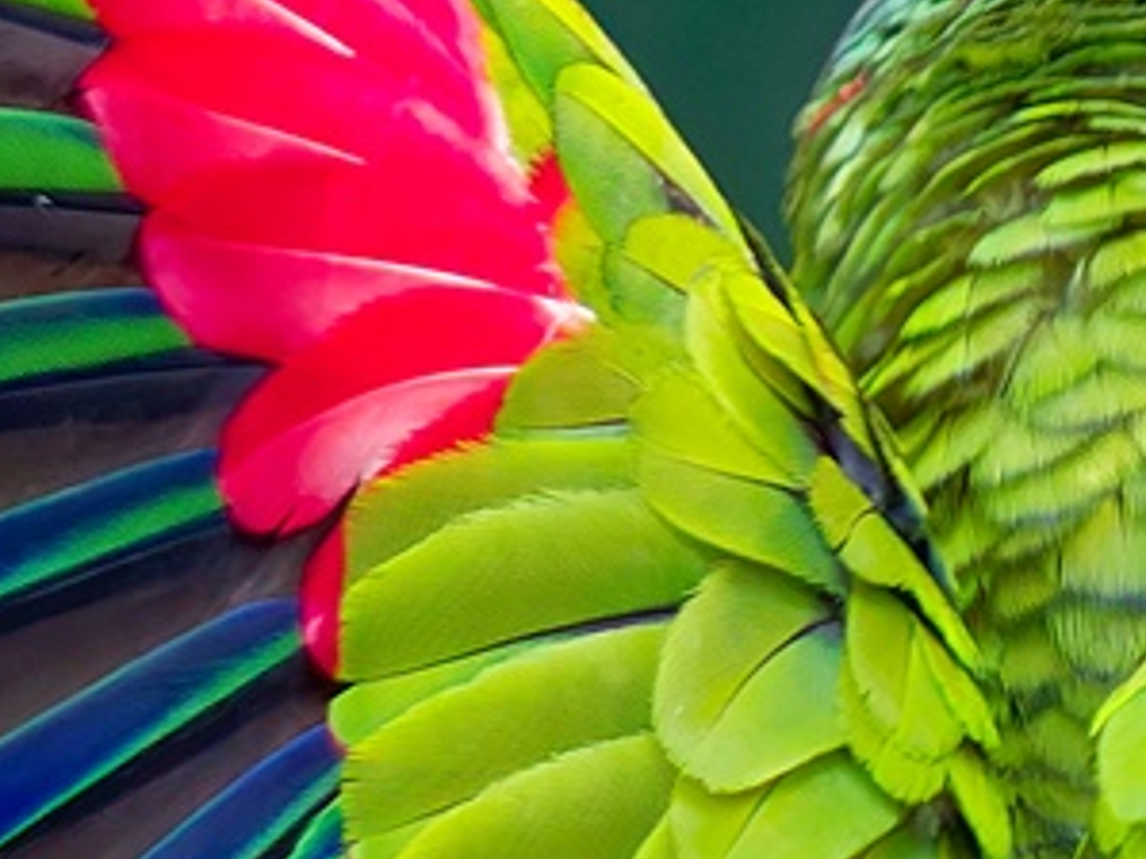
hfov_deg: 0.7
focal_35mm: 2888
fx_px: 95572
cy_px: 1799
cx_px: 747
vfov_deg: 0.5
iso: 3200
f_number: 5.6
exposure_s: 1/80
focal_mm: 300
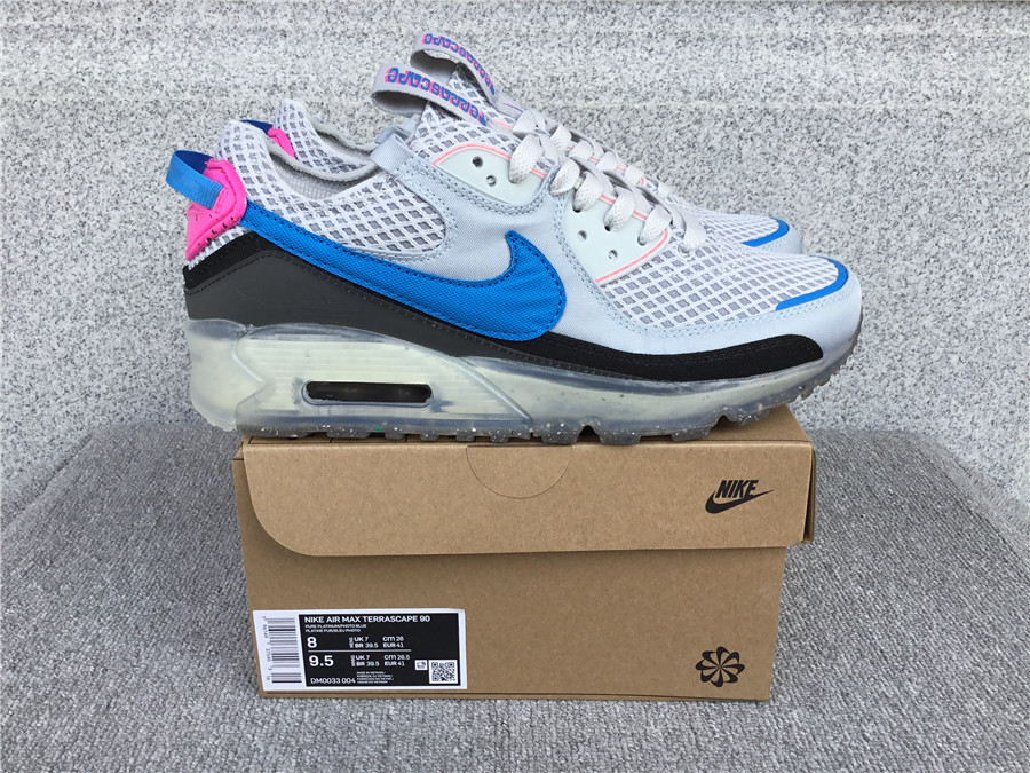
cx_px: 515
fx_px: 922
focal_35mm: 31
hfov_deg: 58.4
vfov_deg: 45.4
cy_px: 386
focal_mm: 3.3
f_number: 2.4
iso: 25
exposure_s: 1/341
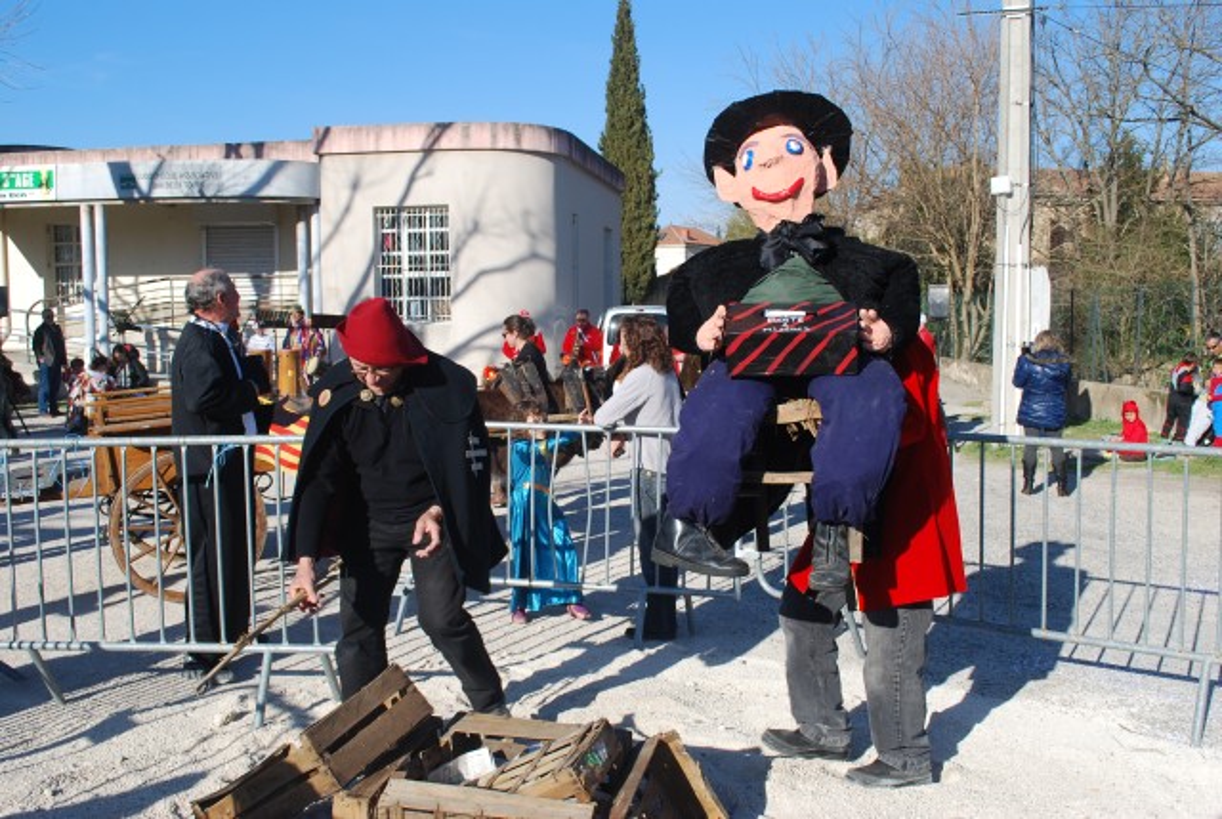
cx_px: 611
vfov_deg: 37.0
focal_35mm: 36
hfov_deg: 53.1
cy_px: 410
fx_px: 1224
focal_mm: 24
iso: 100
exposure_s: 1/200
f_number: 7.1
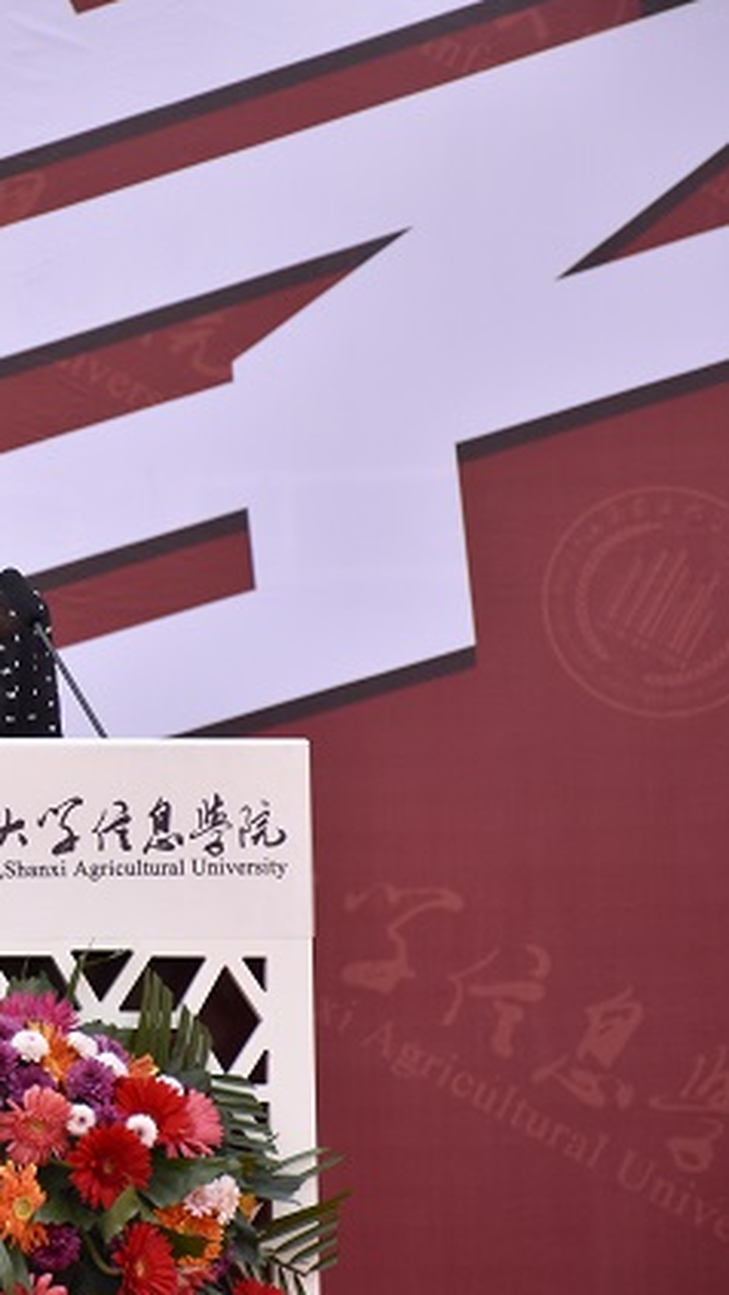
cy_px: 649
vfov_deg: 8.1
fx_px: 9139
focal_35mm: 266
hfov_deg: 4.6
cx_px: -110
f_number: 5.6
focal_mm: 112
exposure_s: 1/320
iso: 250
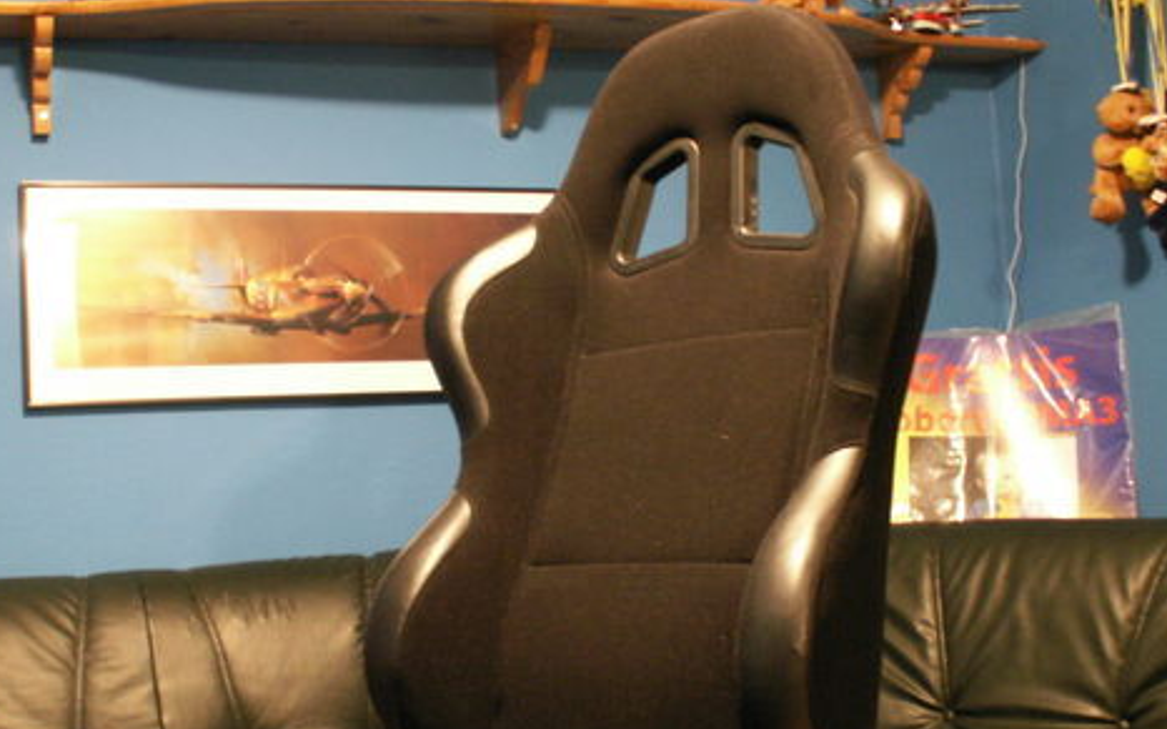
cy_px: 438
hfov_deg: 39.6
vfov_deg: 25.3
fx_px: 1622
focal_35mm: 51
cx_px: 568
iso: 160
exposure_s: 2
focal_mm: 5.86
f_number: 2.8
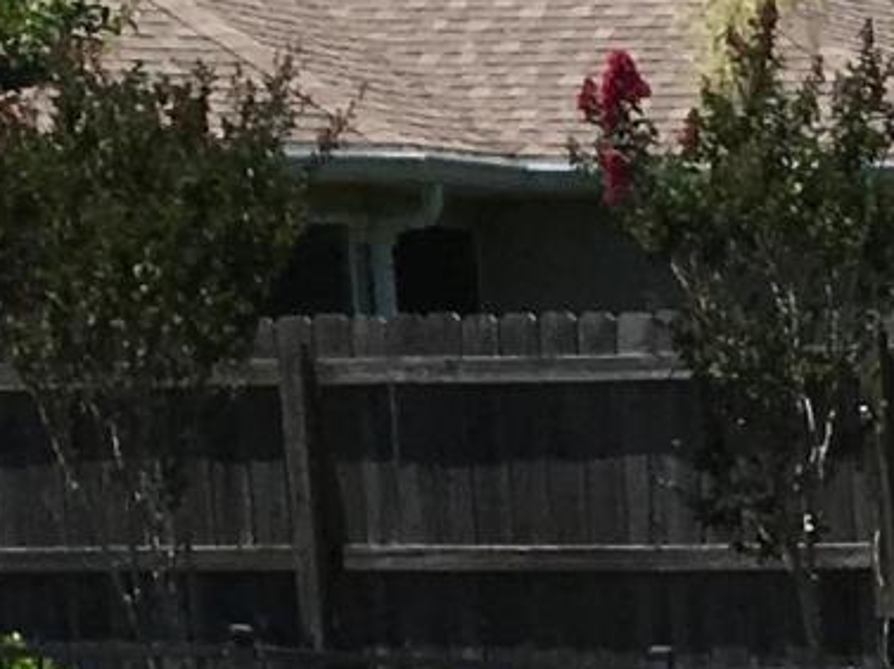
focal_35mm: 231
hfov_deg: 8.0
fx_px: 5960
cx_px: 2065
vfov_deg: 5.8
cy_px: 2344
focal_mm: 4.15
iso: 25
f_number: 2.2
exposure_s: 1/2959
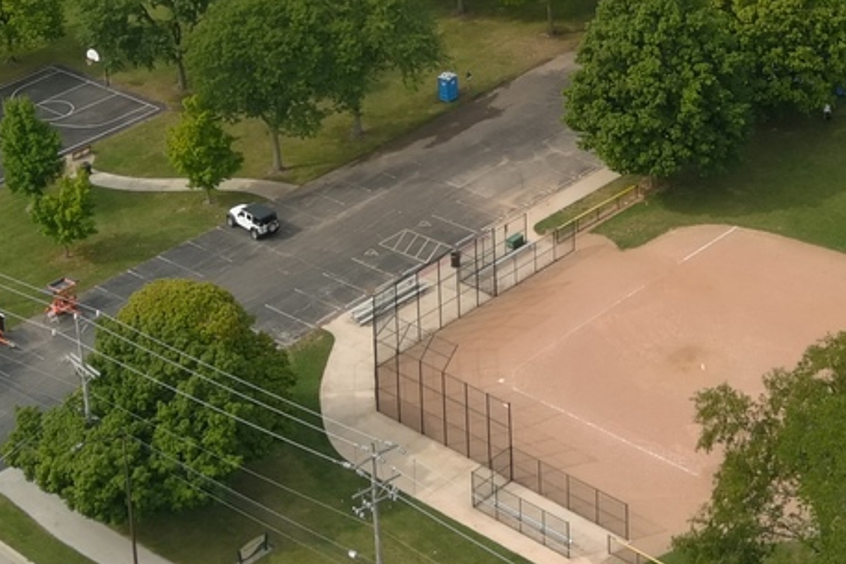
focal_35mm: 103
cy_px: -100
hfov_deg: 19.7
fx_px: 2420
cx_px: 592
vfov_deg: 13.0
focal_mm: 10.57
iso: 100
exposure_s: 1/4
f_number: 11
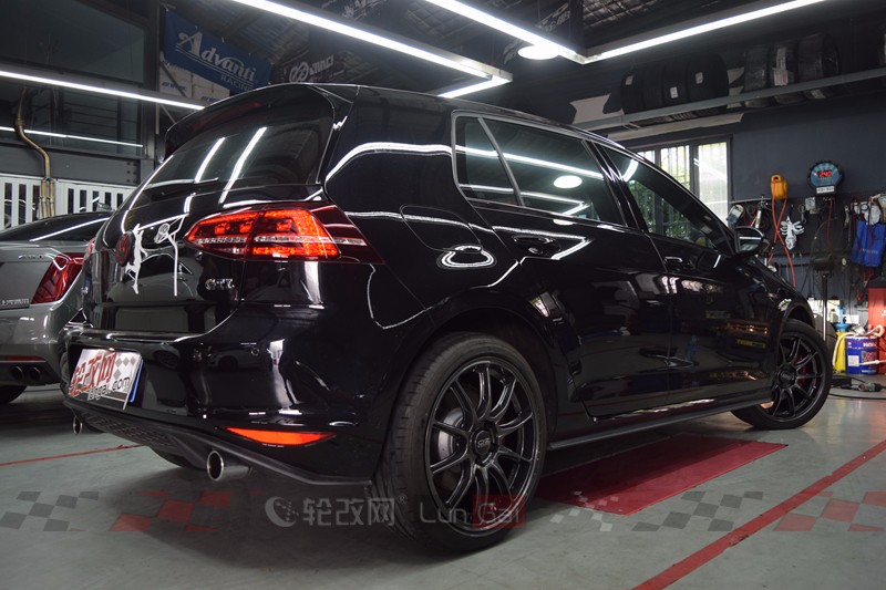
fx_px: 738
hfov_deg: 61.9
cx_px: 443
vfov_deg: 43.6
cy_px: 295
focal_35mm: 30
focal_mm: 20
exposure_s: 1/40
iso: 400
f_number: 3.5
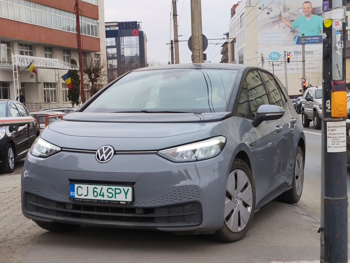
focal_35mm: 23
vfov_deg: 58.9
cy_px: 132
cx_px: 175
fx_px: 233
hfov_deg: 73.9
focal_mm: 5.35
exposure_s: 1/1411
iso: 200
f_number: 1.7
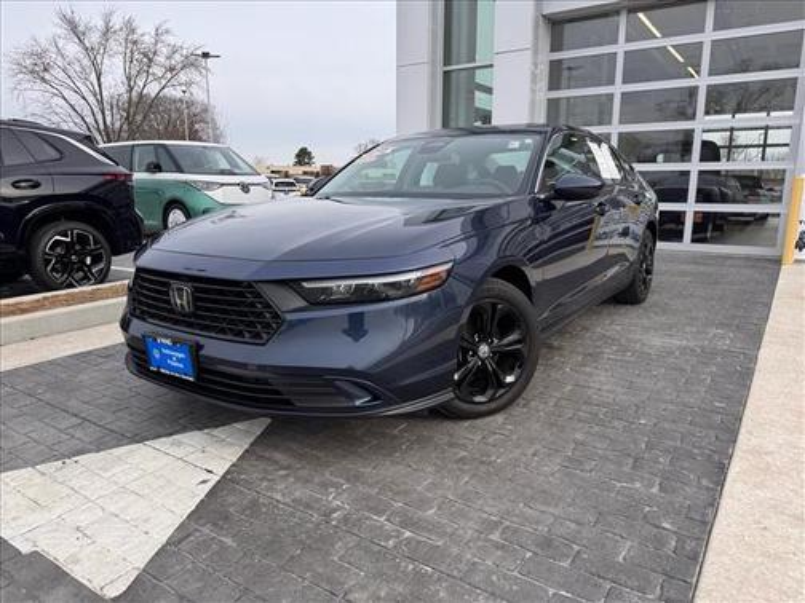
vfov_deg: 56.8
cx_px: 402
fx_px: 558
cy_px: 302
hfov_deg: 71.6
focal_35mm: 24
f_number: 1.78
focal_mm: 6.76
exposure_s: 1/1488
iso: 80
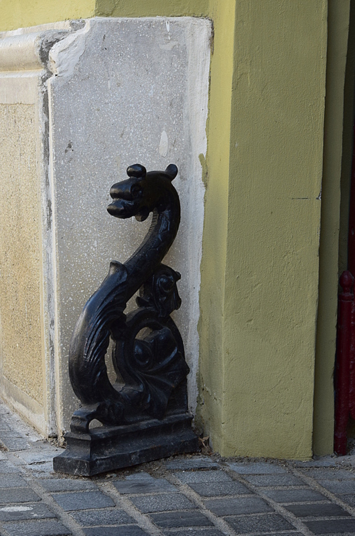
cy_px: 268
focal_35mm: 99
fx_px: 1471
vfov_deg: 20.7
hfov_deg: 13.8
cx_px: 178
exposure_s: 1/160
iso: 400
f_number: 9
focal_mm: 66
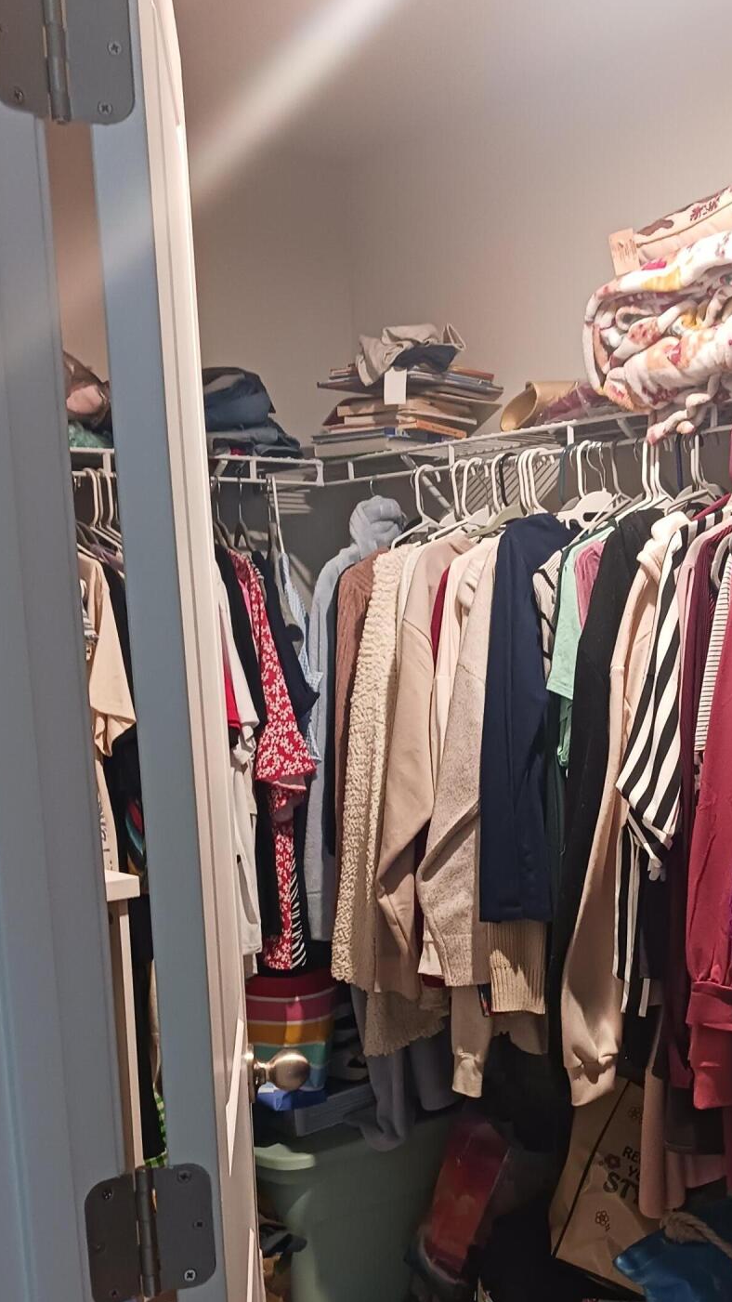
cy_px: 821
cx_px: 512
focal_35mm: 42
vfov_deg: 47.9
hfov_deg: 28.1
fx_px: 1449
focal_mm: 4
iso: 500
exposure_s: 1/20
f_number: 1.8
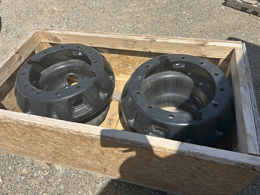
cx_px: 130
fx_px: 195
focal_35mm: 26
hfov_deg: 67.3
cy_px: 98
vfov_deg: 53.1
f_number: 1.5
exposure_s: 1/4115
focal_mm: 5.7
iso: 50
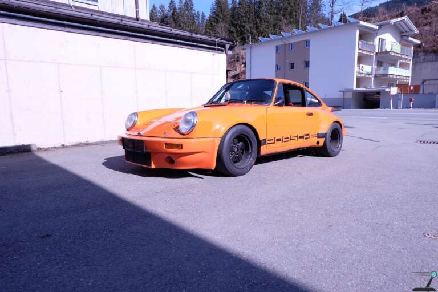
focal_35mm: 24
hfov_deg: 73.7
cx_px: 219
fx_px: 292
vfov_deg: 53.1
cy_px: 146
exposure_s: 1/400
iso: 200
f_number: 6.4
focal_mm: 16
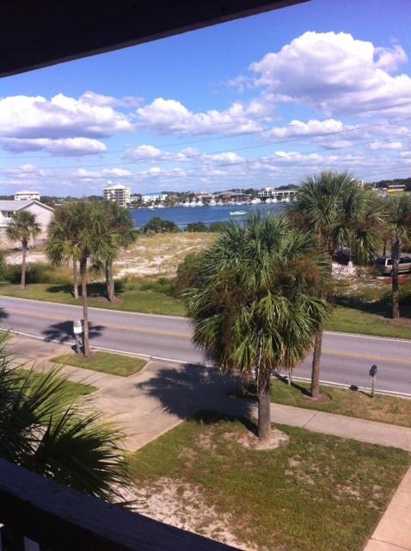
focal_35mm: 35
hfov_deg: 40.6
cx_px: 206
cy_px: 276
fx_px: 556
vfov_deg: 52.7
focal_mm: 3.85
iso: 80
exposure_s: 1/1588
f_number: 2.8
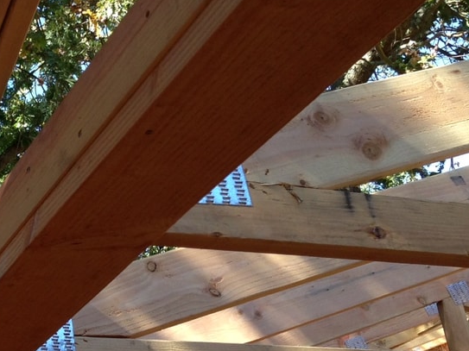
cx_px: -44
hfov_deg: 22.8
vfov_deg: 18.2
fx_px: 1097
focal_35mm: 81
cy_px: 192
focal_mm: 4.13
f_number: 2.4
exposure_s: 1/299
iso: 80
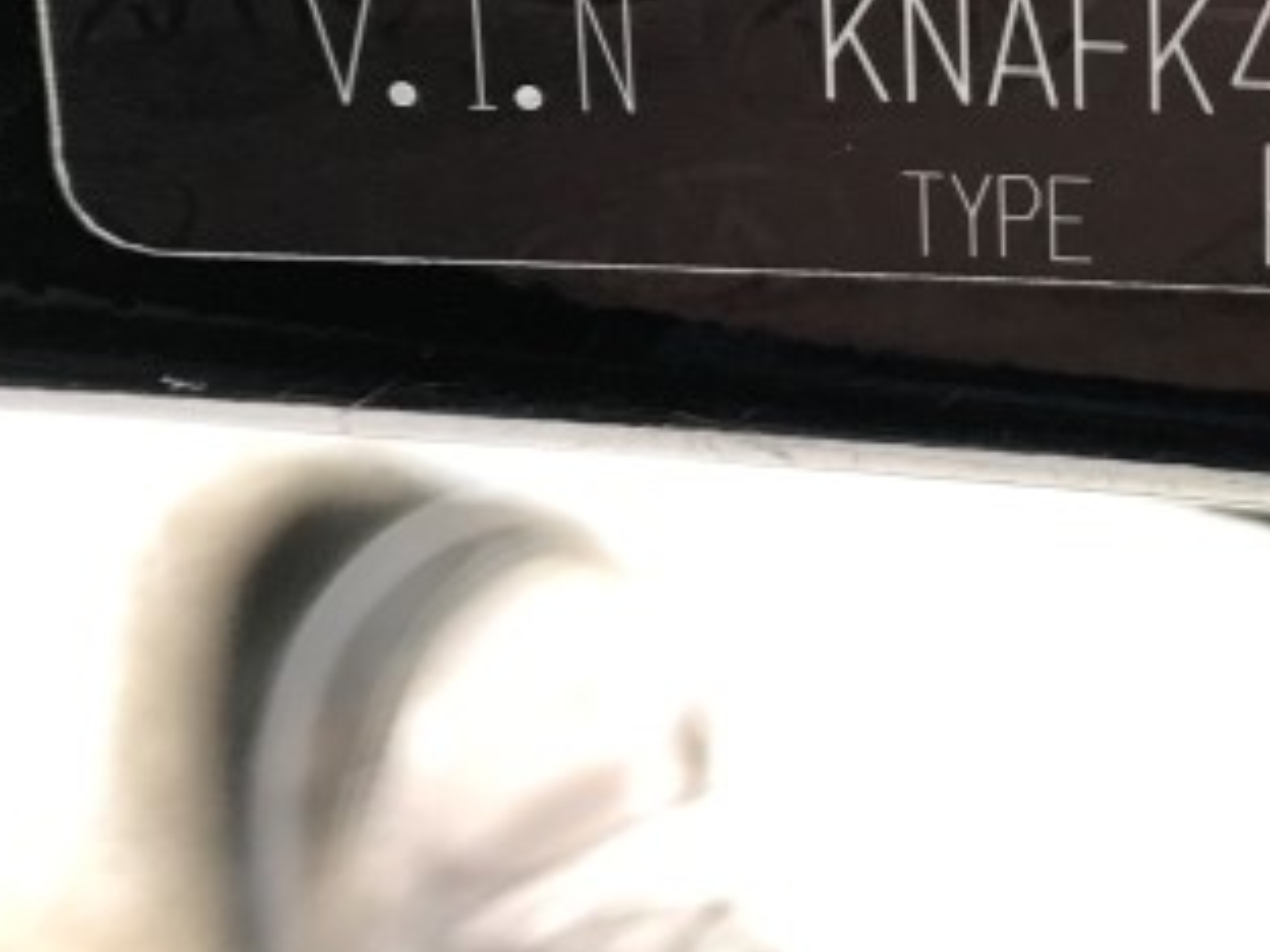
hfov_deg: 19.7
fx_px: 3375
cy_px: -102
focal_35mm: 92
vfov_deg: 15.6
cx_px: 1640
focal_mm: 3.99
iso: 40
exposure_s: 1/90
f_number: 1.8
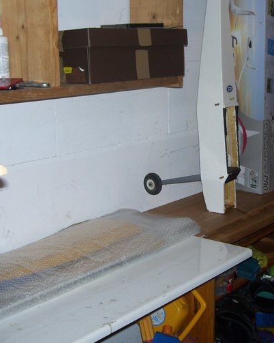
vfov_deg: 33.6
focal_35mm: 56
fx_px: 568
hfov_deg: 26.9
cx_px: 193
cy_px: 153
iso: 80
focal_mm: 6
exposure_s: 1/60
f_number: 2.7
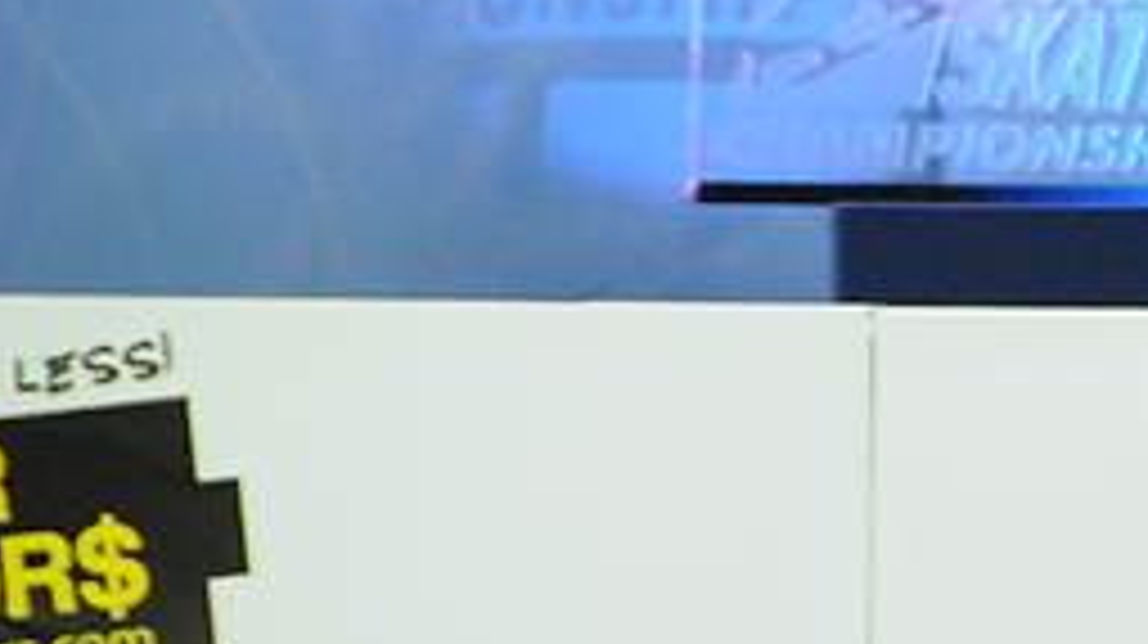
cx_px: 1607
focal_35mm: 838
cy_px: 281
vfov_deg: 1.4
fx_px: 25490
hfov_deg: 2.6
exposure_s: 1/640
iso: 3200
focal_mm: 170
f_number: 5.6
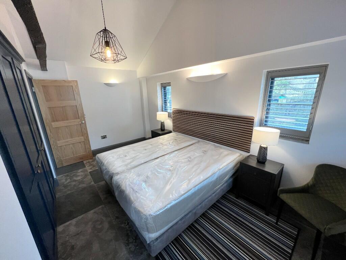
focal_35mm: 13
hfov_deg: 106.2
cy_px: 130
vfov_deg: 89.9
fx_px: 130
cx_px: 173
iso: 160
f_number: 1.8
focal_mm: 1.57
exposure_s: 1/100
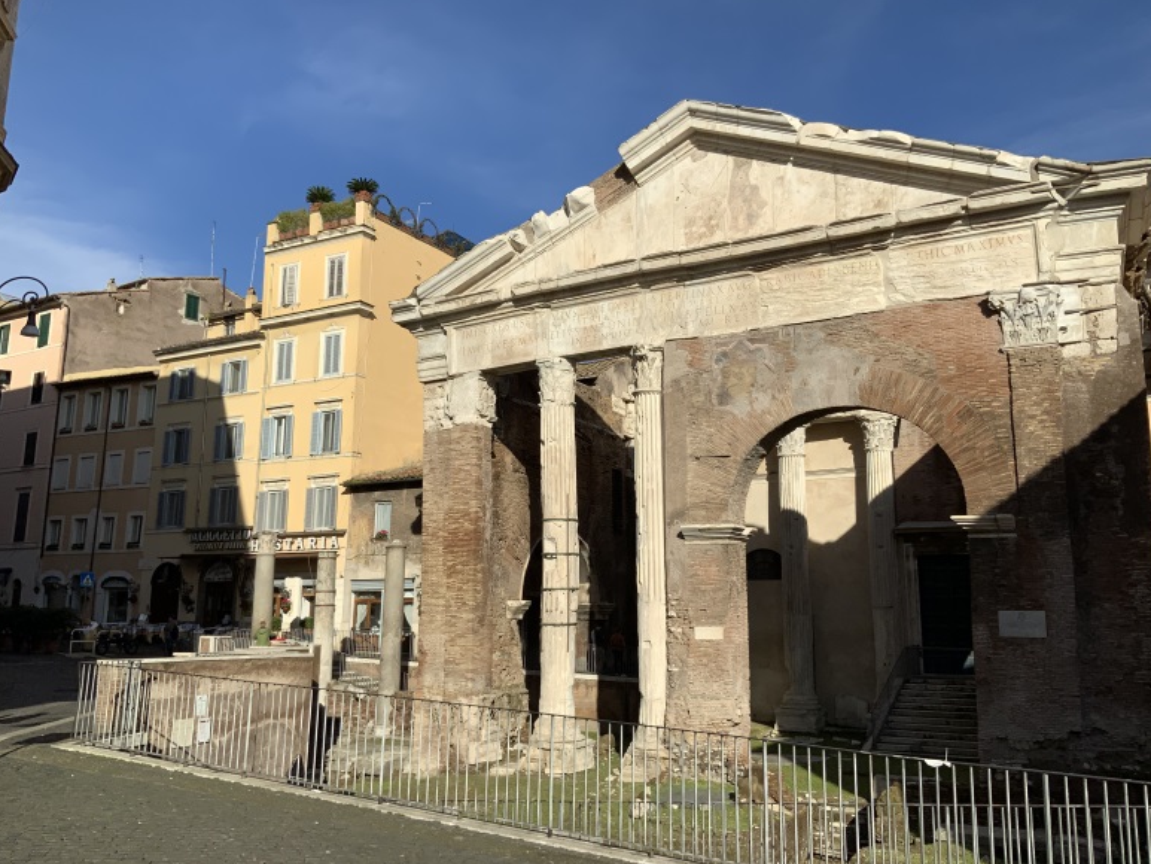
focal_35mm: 30
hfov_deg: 59.9
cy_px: 438
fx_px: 998
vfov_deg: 46.8
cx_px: 590
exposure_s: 1/3322
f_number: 1.8
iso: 20
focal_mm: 3
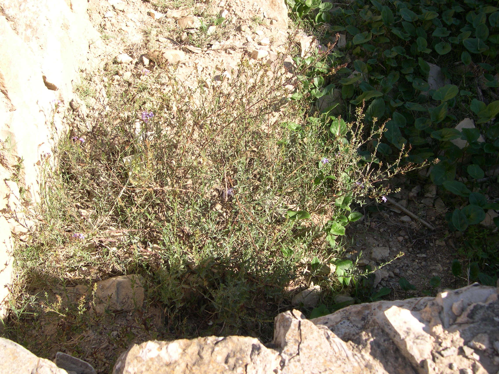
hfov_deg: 49.0
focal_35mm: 38
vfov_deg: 37.7
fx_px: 548
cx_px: 250
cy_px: 187
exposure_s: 1/93
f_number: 7.6
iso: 100
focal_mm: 8
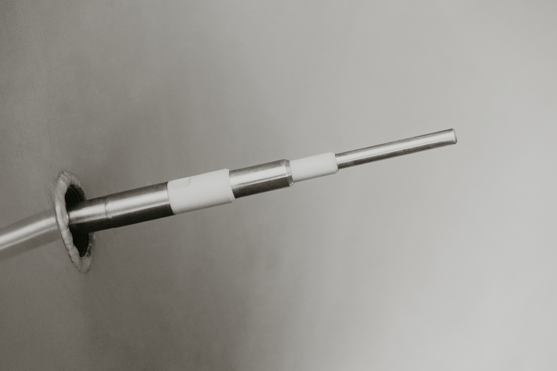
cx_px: 278
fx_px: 851
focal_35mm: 55
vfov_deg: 24.6
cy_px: 186
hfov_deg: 36.2
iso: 1600
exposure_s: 1/160
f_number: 3.5
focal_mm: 55
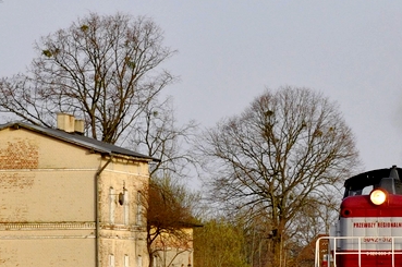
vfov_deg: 6.8
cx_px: 265
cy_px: 191
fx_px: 2230
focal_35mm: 200
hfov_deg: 10.3
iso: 200
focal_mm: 48
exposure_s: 1/320
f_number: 9
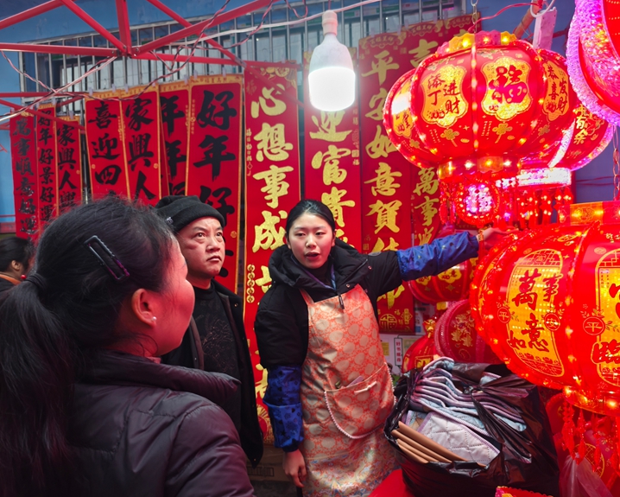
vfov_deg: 56.8
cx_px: 326
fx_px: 459
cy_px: 258
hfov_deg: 68.0
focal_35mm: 25
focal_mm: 5.6
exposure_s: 1/100
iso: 71
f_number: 1.57
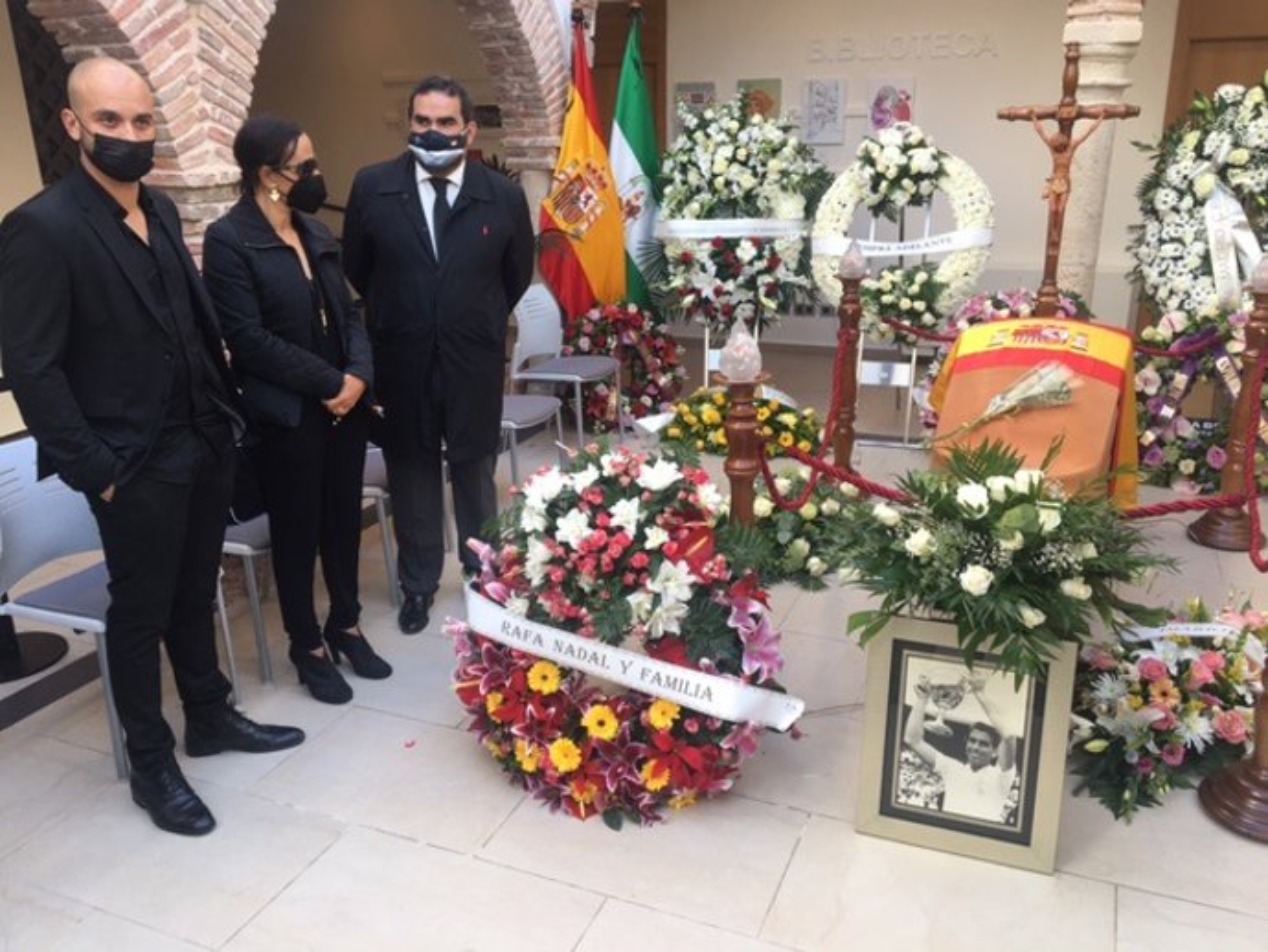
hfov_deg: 61.6
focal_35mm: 29
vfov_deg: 48.3
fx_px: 1063
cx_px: 634
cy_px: 476
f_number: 2.2
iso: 32
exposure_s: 1/50
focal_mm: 4.15
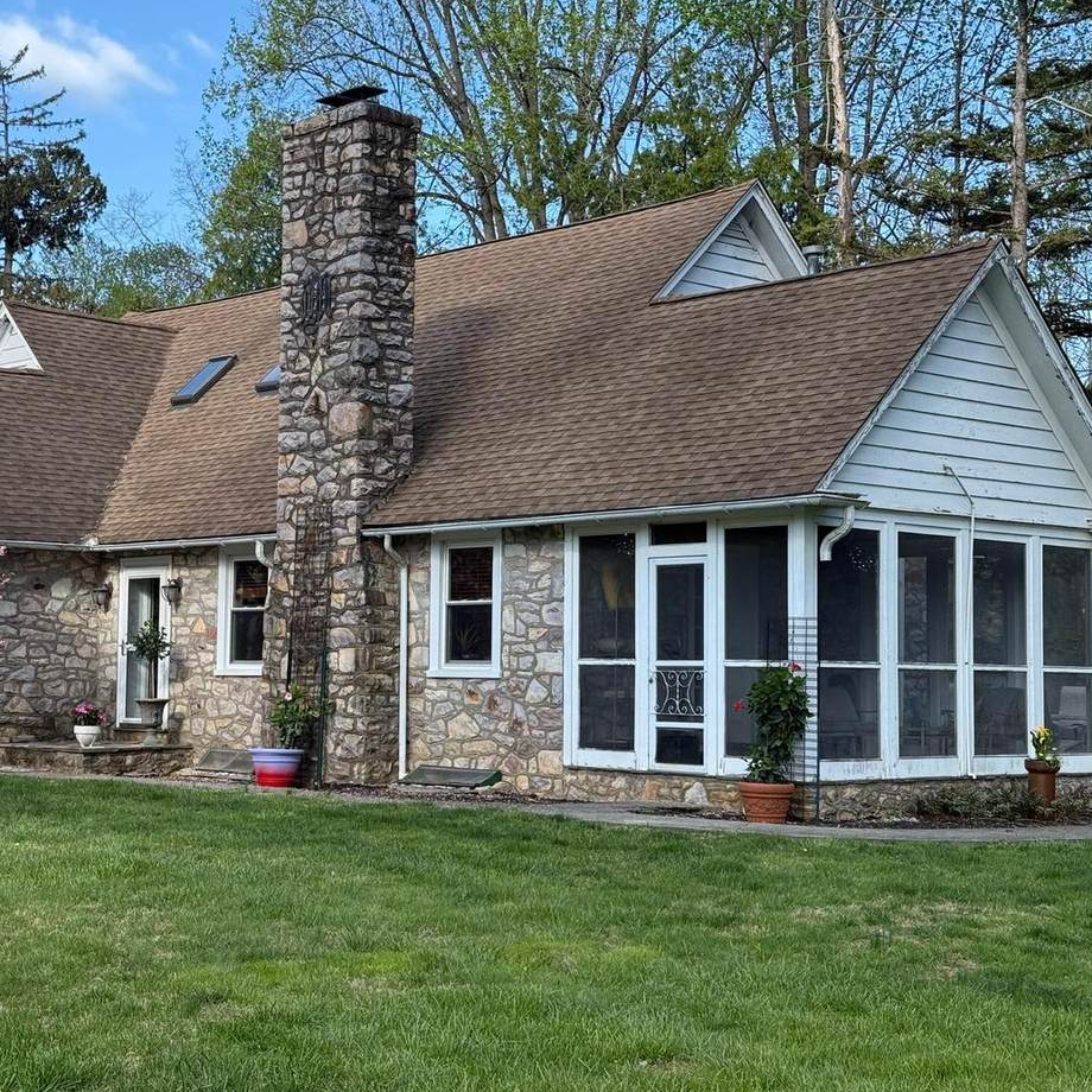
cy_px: 526
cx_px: 494
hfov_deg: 29.1
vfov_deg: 29.1
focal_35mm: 59
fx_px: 2106
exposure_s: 1/1264
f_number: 1.78
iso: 80
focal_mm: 6.76
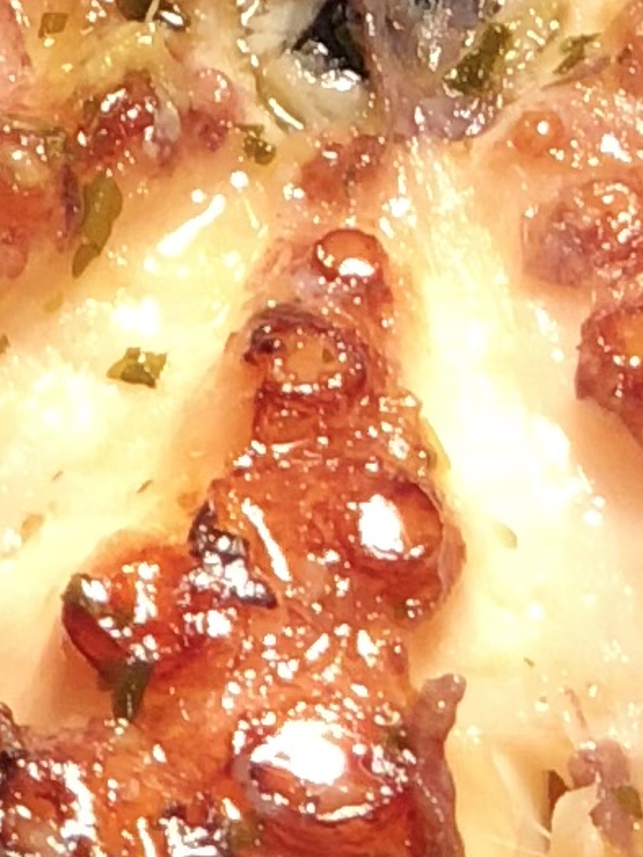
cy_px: -447
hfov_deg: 3.7
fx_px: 9878
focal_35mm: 399
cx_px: 348
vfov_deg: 4.9
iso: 40
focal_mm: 6
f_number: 2.4
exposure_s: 1/100
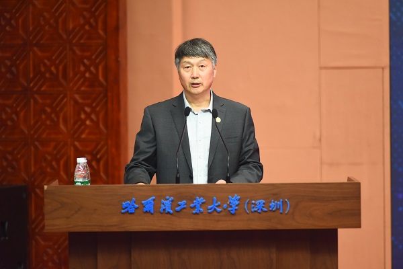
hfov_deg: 10.3
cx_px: 202
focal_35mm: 200
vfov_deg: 6.9
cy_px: 134
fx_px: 2239
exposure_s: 1/160
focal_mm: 200
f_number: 3.5
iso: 2000
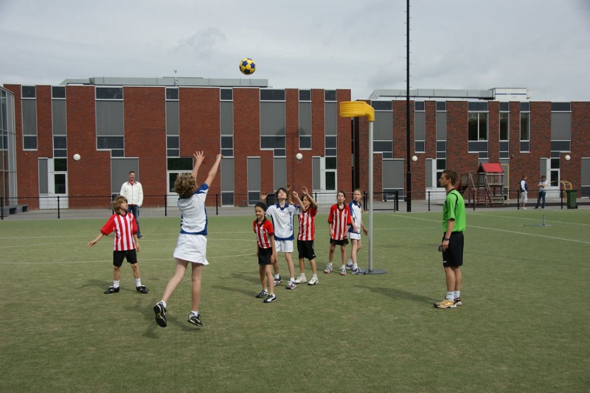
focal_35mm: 39
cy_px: 196
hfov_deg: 49.6
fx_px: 639
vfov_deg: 34.2
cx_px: 295
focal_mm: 26
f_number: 6.3
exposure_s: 1/500
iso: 100
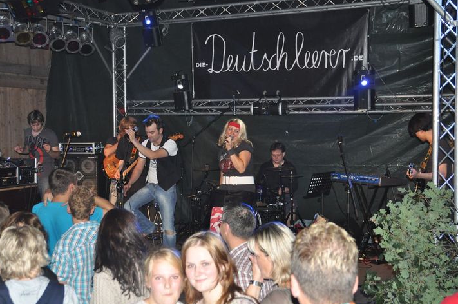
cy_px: 143
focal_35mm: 54
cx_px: 222
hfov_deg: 36.9
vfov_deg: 25.0
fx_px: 686
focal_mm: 32
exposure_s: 1/60
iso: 800
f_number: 4.2
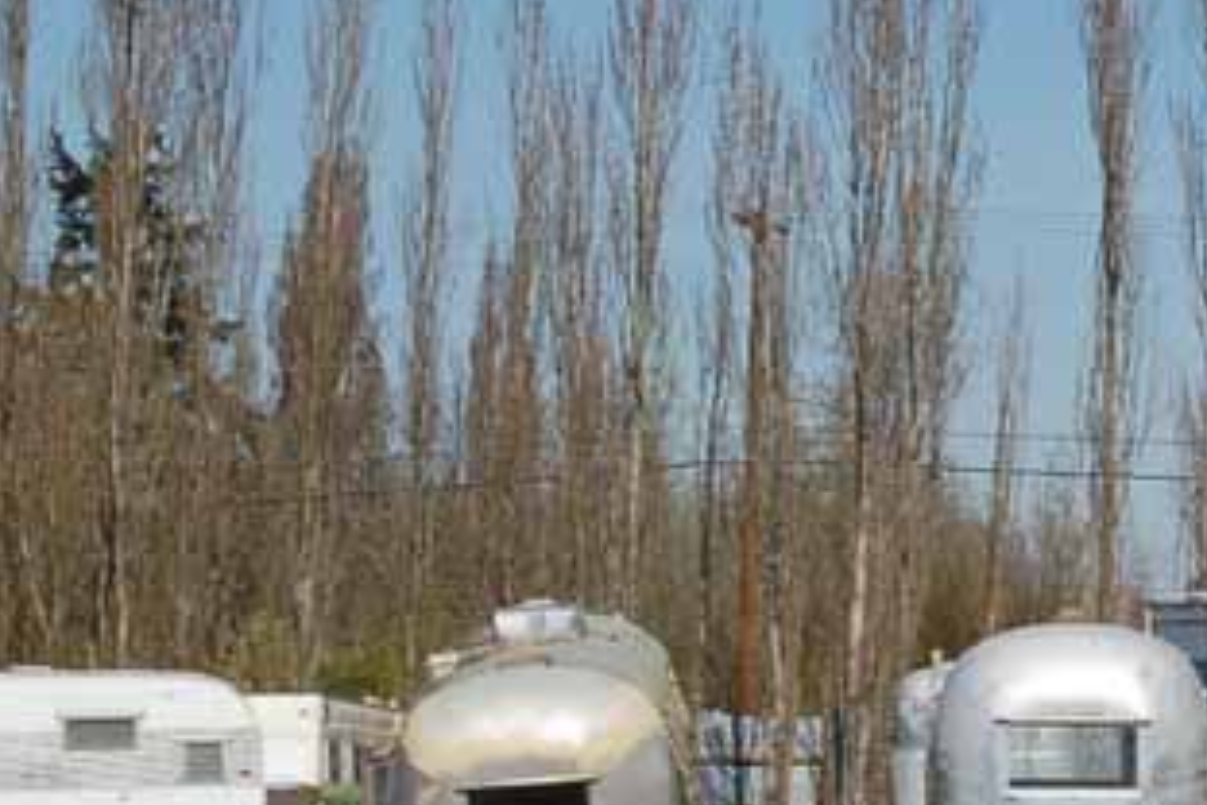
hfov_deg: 11.0
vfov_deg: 7.4
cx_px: 1104
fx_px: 6240
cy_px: 315
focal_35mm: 186
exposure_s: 1/60
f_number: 29
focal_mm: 55
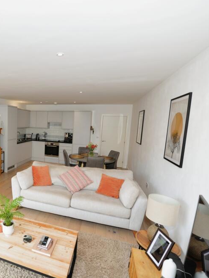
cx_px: 39
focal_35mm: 21
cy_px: 143
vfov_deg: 79.0
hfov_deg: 58.1
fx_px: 169
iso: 220
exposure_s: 1/60
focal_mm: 14
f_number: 4
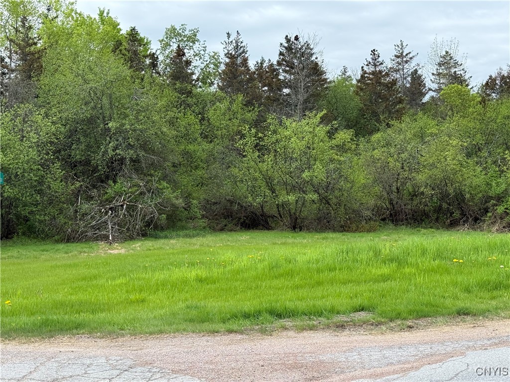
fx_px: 707
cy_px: 191
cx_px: 255
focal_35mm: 48
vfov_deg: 30.3
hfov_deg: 39.7
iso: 100
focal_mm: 6.76
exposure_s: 1/3226
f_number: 1.78
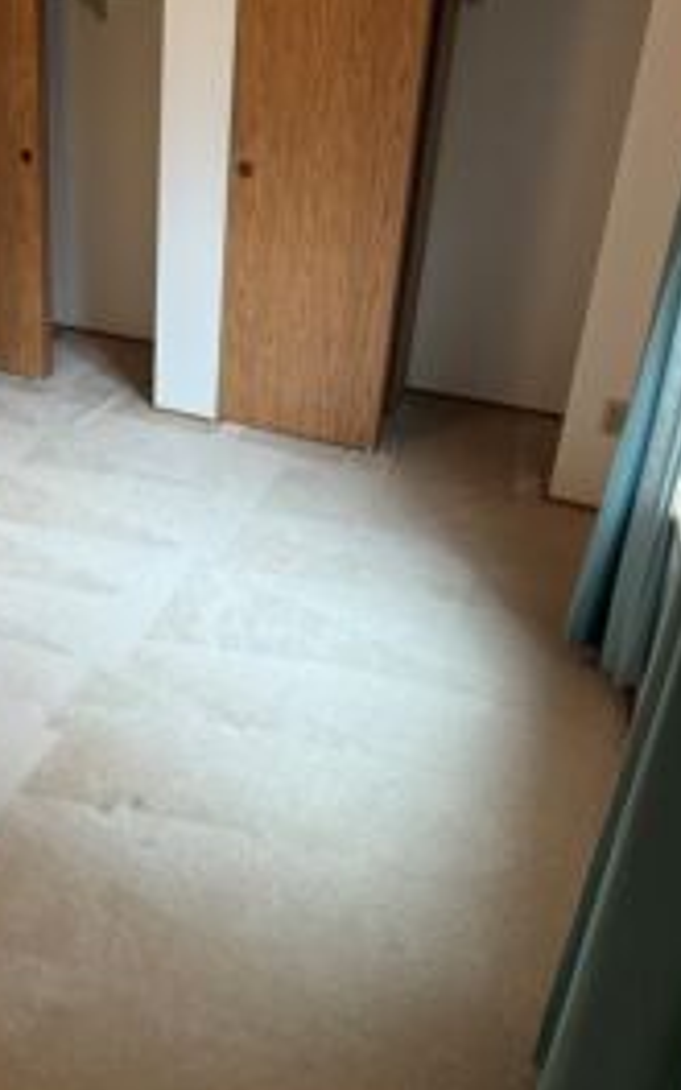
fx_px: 891
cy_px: 353
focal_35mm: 30
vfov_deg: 61.2
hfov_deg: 36.8
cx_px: -25
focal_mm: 2.22
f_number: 2.2
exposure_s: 1/120
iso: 200
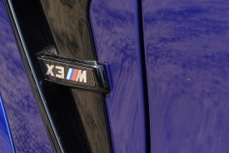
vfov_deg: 11.5
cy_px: 144
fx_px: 758
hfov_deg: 16.3
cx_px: -60
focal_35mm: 119
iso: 125
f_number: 4
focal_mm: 12.39
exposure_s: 1/320
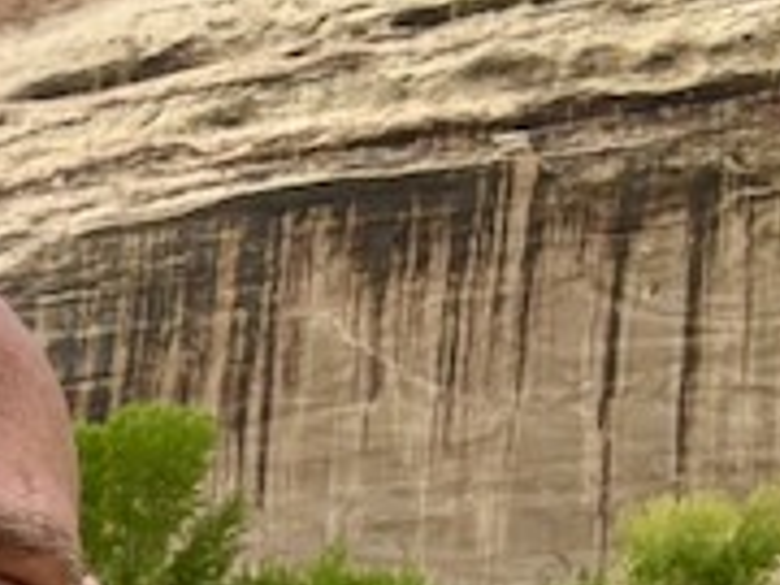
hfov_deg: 15.4
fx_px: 2298
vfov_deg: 14.3
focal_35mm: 102
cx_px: -776
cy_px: 572
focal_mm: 2.69
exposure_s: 1/515
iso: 25
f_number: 1.9
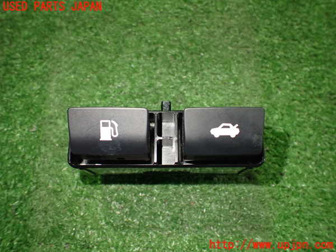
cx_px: 168
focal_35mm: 30
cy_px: 126
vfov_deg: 46.8
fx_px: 291
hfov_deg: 60.0
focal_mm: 5.4
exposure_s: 1/80
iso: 800
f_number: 2.3
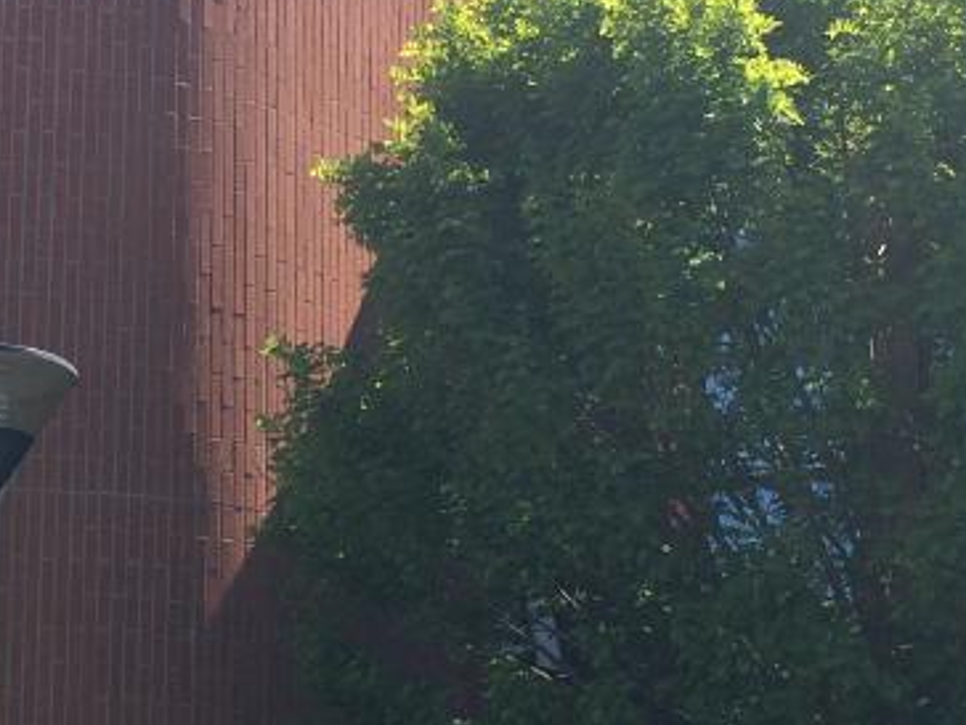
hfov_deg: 19.0
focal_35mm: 102
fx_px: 2846
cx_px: 149
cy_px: 430
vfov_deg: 14.5
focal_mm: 4.15
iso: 32
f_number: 2.2
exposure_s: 1/1172
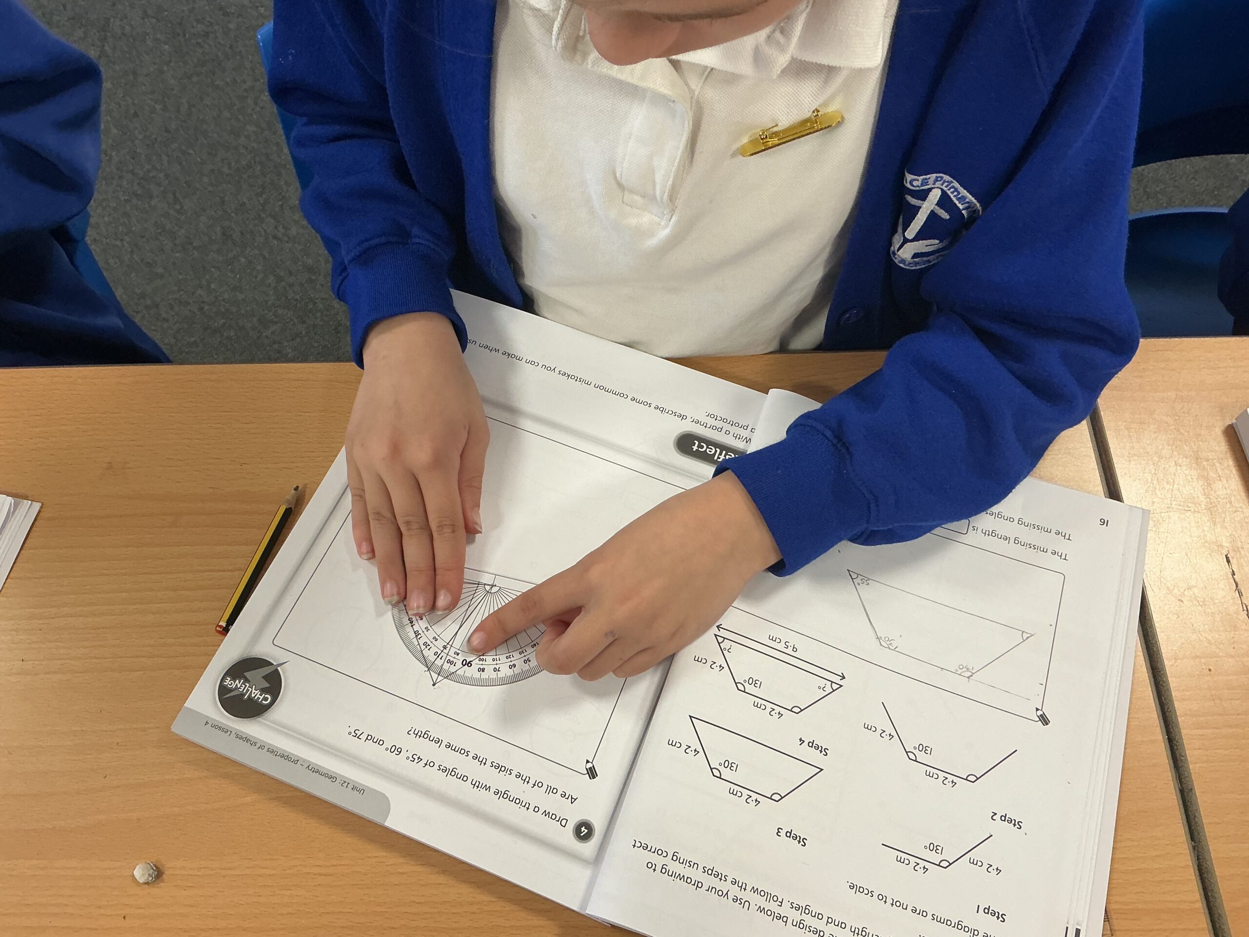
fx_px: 1046
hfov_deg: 61.7
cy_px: 468
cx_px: 624
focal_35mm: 29
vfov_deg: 48.2
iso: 64
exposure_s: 1/60
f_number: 1.8
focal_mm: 3
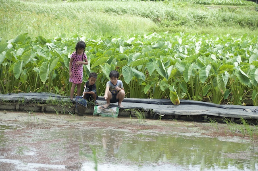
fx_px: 1051
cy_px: 86
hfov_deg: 14.0
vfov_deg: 9.3
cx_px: 129
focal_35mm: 147
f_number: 6.3
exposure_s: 1/1250
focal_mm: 98
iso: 800
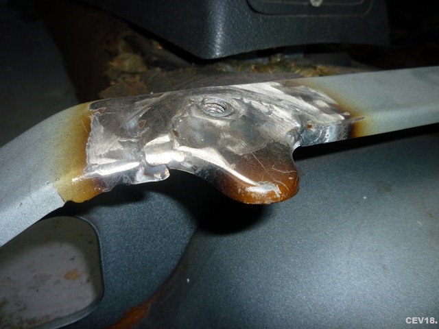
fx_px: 368
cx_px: 220
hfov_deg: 61.7
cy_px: 164
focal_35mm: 29
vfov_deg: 48.2
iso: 100
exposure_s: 1/30
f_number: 4
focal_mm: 5.2
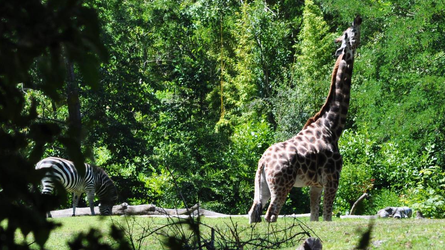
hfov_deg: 7.2
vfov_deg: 4.1
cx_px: 258
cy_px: 64
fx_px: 3513
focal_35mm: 298
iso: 400
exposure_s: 1/250
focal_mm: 135
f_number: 10
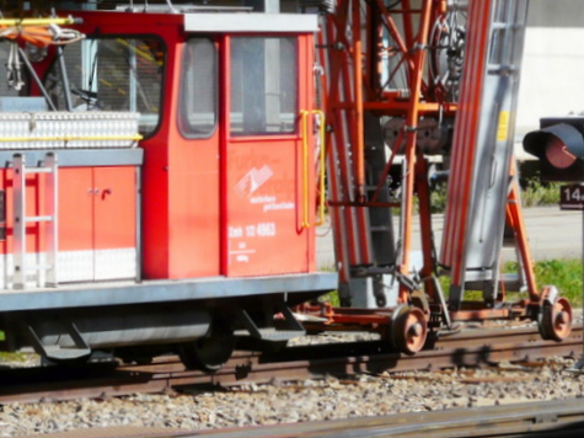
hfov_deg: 6.7
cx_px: 55
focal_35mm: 297
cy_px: 128
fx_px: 5009
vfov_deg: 5.0
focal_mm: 23.1
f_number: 5.6
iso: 100
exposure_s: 1/500
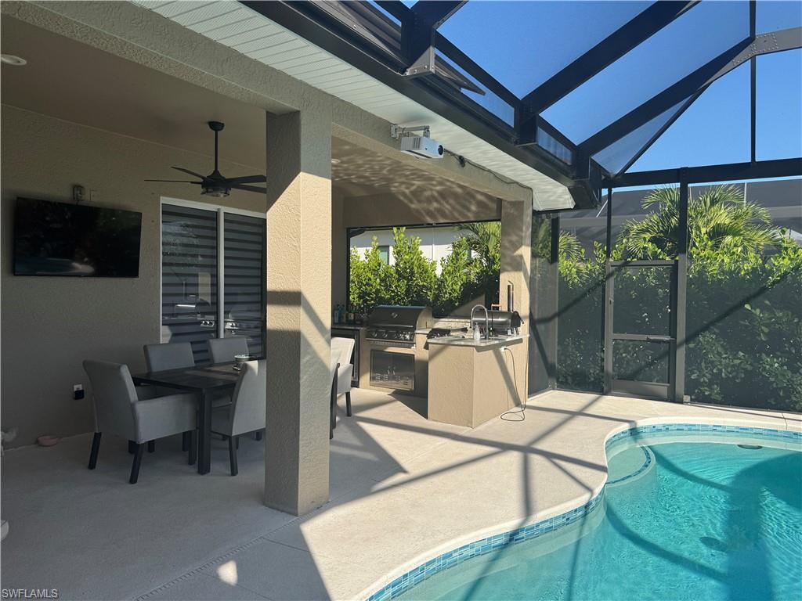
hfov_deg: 71.6
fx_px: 556
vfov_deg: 56.8
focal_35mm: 24
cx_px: 401
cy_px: 300
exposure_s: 1/1678
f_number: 1.78
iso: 80
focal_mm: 6.76
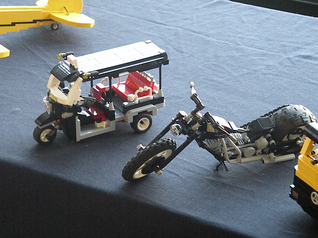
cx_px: 159
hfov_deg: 16.7
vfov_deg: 12.6
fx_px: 1084
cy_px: 119
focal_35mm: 118
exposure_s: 1/129
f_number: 4.5
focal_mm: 21
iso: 1600
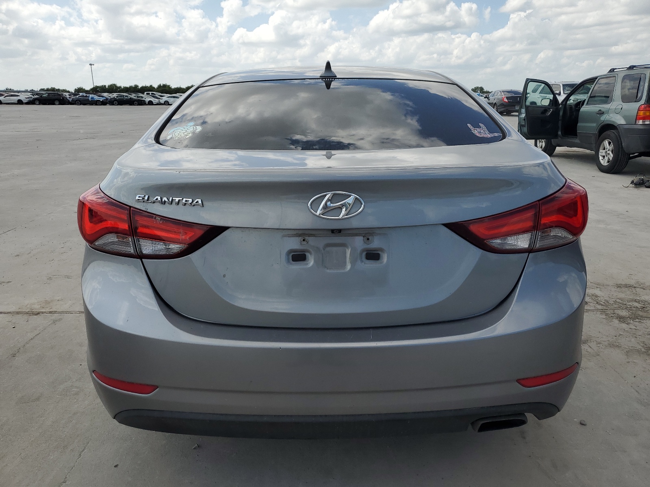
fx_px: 488
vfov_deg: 53.1
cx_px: 325
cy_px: 244
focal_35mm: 26
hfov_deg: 67.3
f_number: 1.5
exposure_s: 1/3333
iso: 50
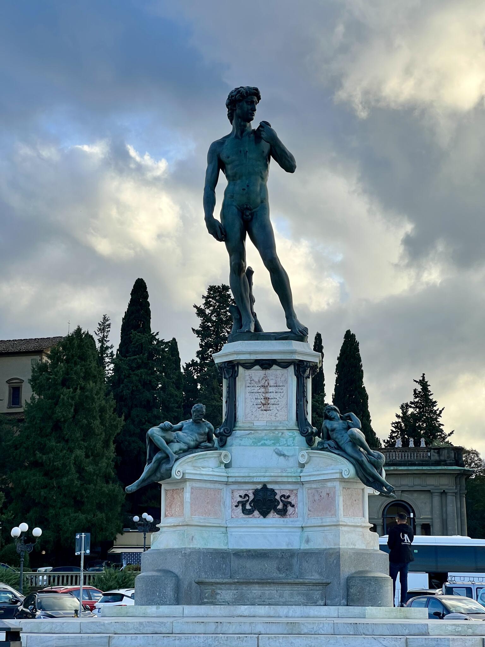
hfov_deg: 19.1
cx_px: 242
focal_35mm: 77
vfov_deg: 25.3
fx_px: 1438
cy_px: 324
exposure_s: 1/314
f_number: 2.8
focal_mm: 9
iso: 32
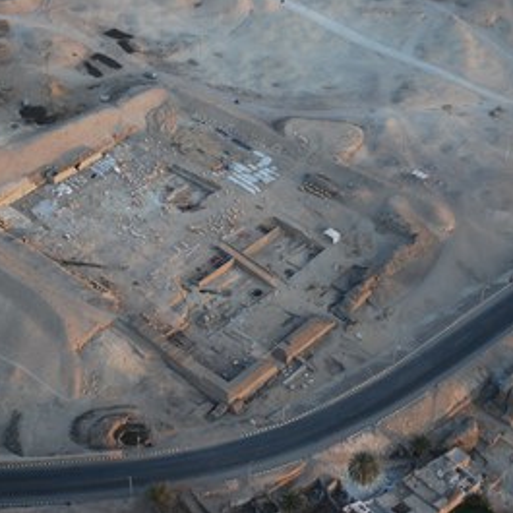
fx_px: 1291
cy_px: 256
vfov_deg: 22.5
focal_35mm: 77
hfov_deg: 22.5
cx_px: 254
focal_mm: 40
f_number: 5.3
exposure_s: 1/80
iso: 200
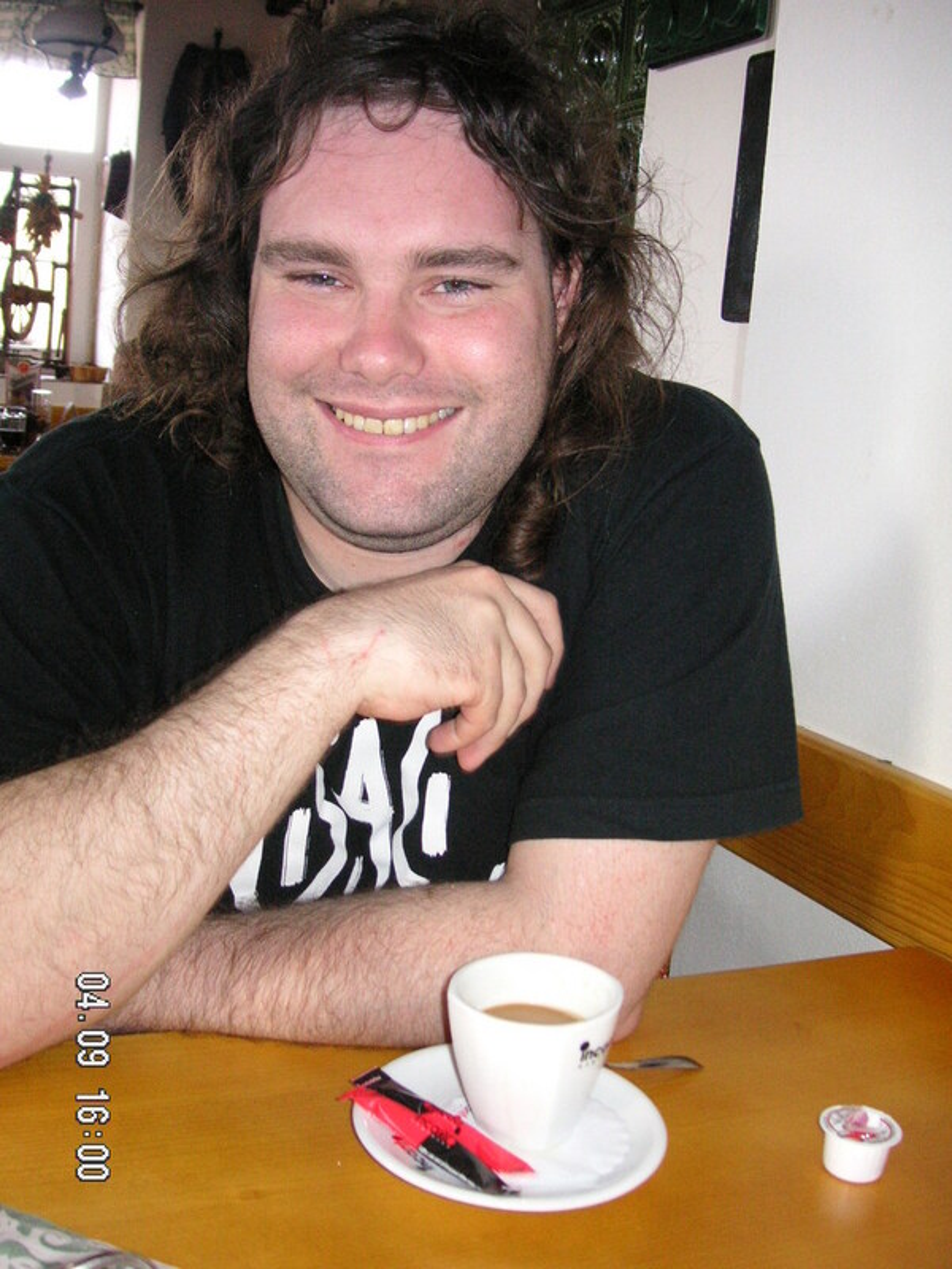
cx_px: 476
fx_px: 1357
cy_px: 634
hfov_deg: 38.7
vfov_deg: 50.1
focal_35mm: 37
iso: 160
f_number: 2.8
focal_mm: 6.1
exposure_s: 1/45
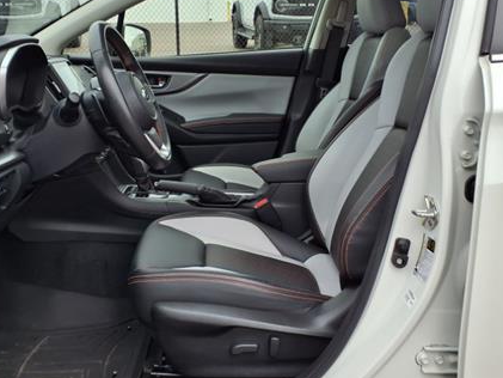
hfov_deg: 45.7
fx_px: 596
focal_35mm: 41
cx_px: 233
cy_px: 154
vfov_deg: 35.1
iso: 40
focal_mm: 3.58
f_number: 1.9
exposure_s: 1/588
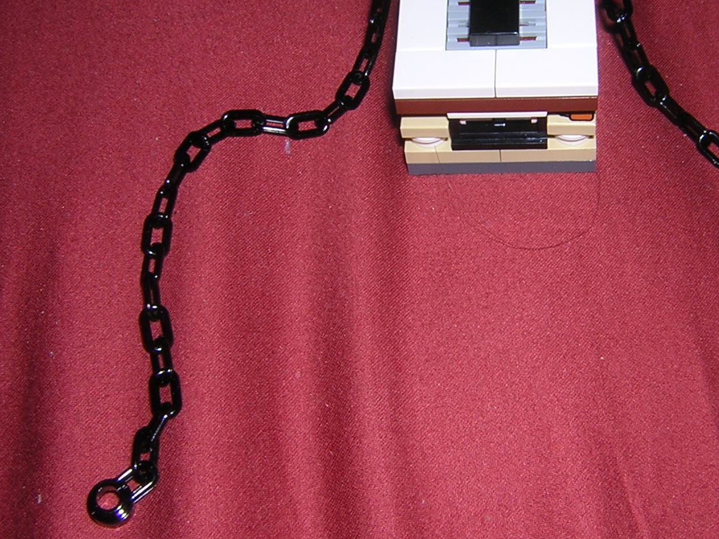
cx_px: 500
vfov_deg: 27.4
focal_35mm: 53
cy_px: 207
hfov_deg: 35.7
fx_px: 1101
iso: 100
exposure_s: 1/60.1
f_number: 5.2
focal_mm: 4.7
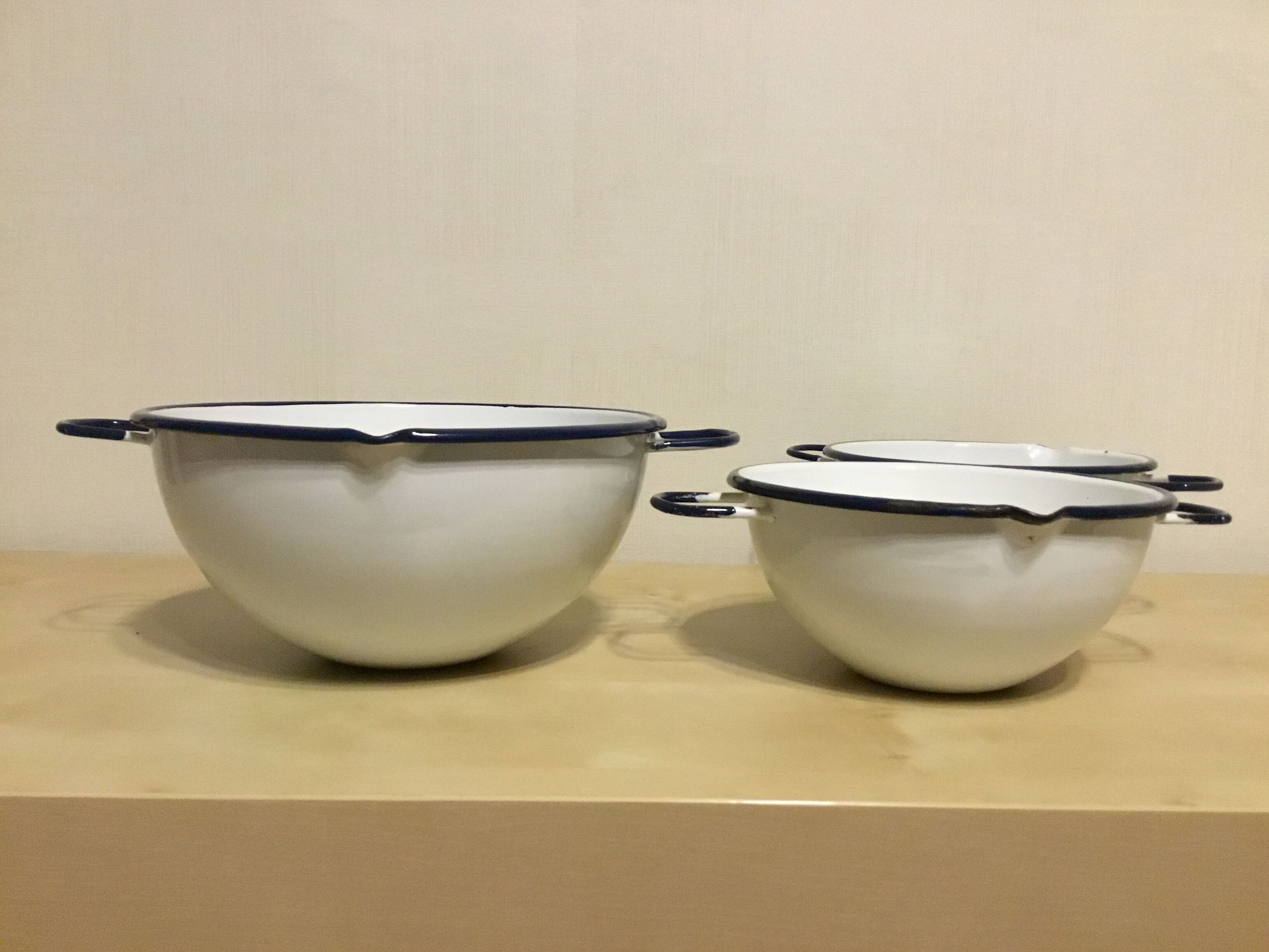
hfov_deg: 58.4
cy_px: 476
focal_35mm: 31
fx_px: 1136
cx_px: 634
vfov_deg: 45.4
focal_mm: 3.3
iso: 320
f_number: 2.4
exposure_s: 1/17
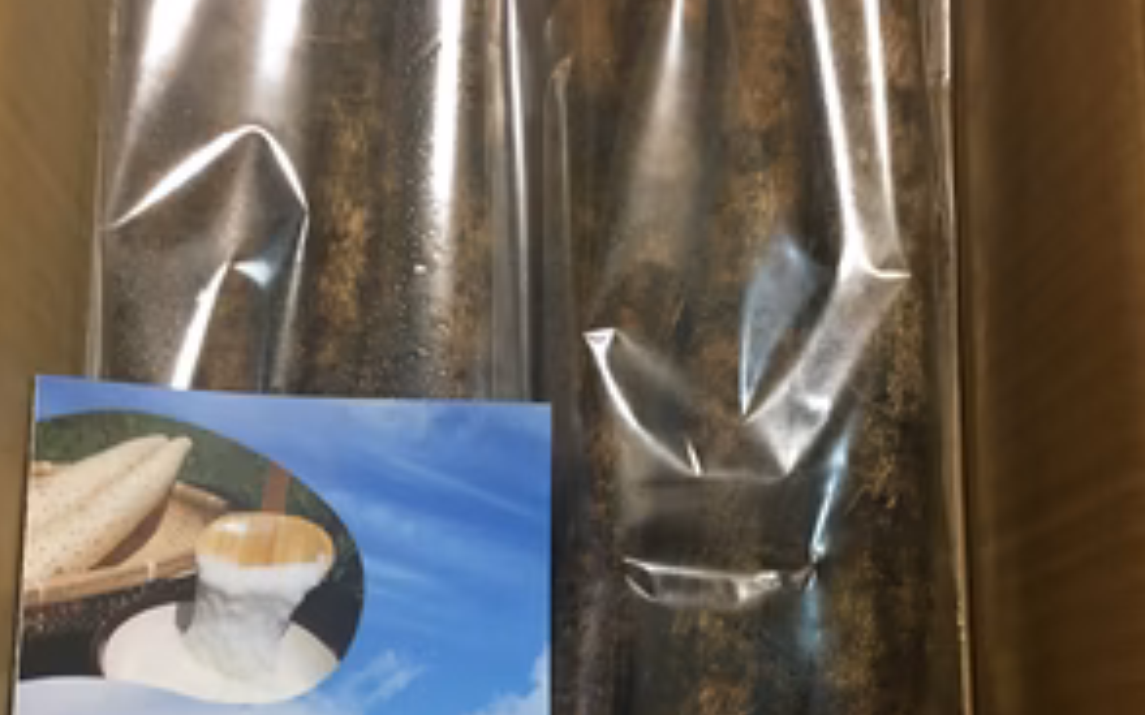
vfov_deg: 29.6
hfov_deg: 47.2
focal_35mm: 42
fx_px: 1310
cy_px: 610
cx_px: 574
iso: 125
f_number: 2.2
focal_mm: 4.15
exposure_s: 1/30
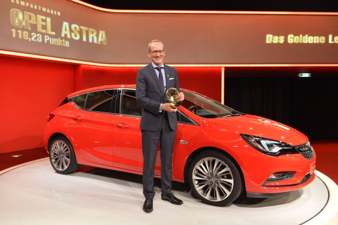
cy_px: 112
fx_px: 291
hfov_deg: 60.3
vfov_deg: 42.3
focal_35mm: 31
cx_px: 169
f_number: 4.5
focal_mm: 31
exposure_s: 1/100
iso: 1600
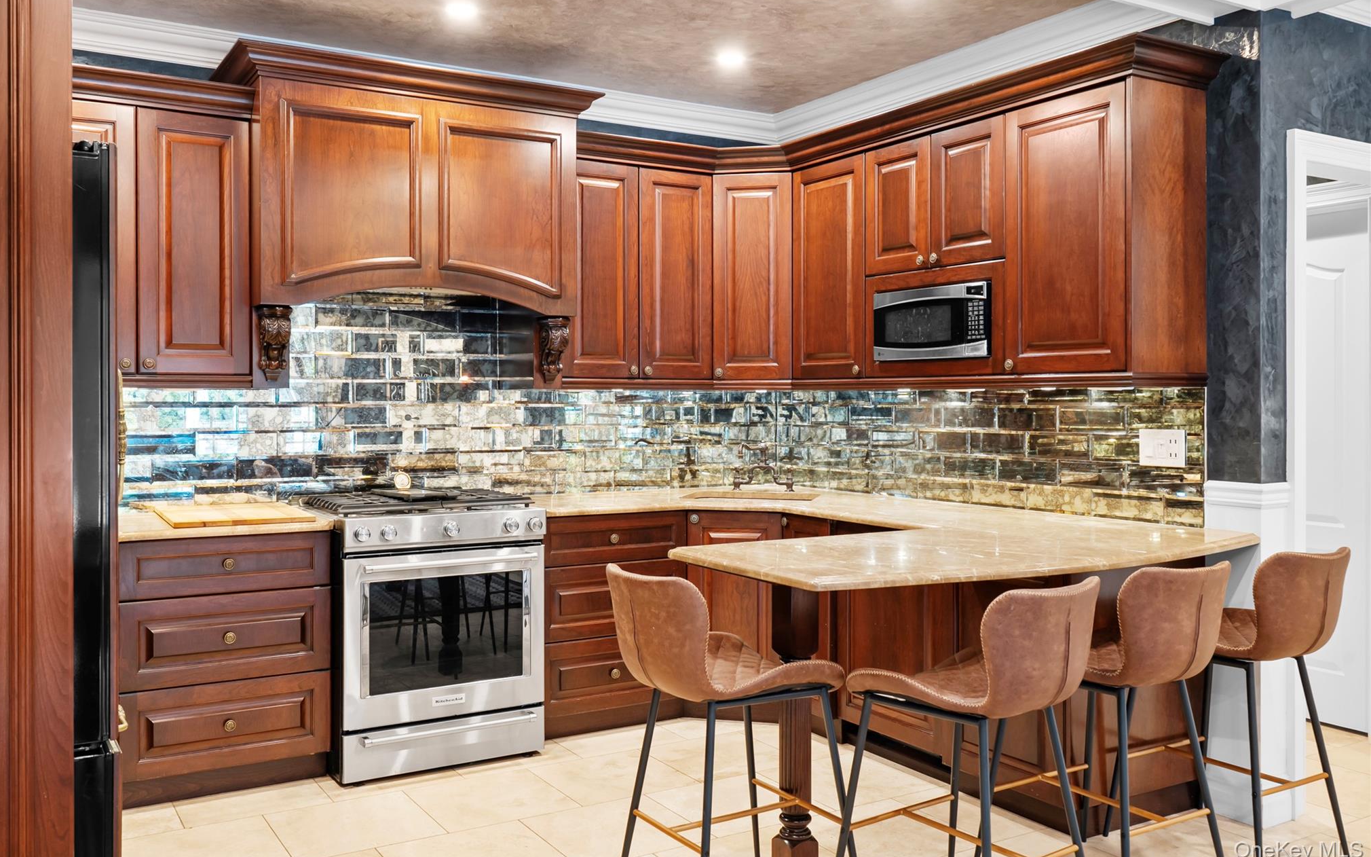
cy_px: 402
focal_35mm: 31
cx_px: 677
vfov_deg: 40.6
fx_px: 1158
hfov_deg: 61.2
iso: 400
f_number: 8
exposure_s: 1/2
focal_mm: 30
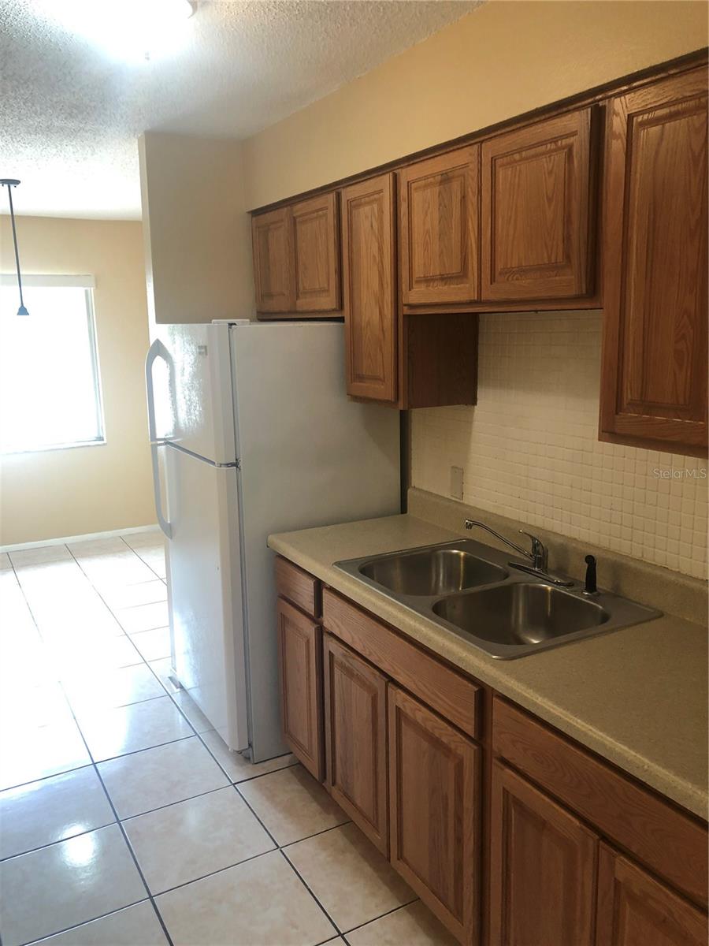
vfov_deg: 63.4
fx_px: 765
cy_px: 473
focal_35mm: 28
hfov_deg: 49.7
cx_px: 354
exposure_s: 1/17
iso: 40
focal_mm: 4
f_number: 1.8
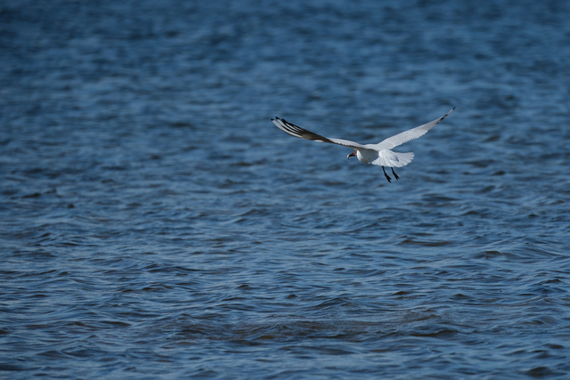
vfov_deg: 1.9
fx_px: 11513
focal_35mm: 727
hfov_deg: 2.8
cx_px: 285
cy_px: 190
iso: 500
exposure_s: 1/1800
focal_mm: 484.5
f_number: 8
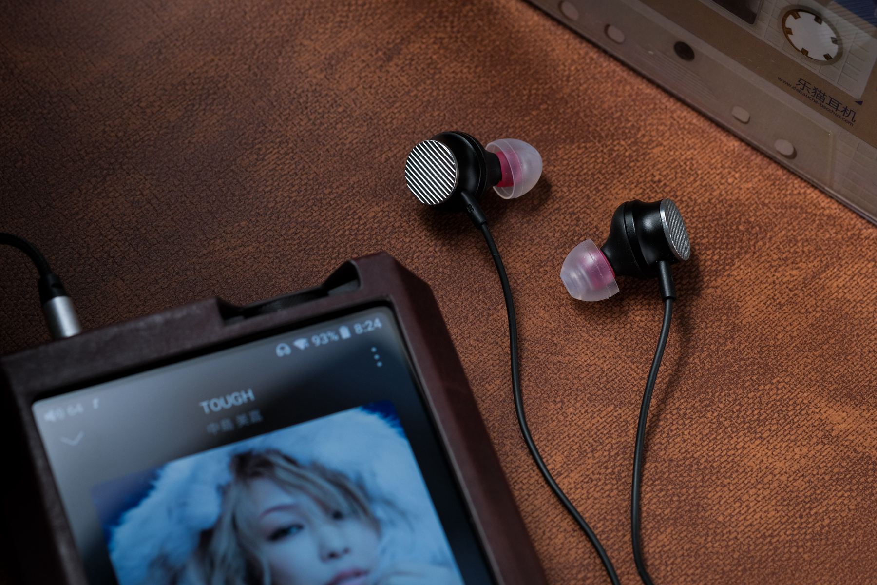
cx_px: 438
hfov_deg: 22.6
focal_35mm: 90
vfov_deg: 15.2
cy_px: 292
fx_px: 2192
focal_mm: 60
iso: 320
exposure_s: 1/30
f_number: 5.6
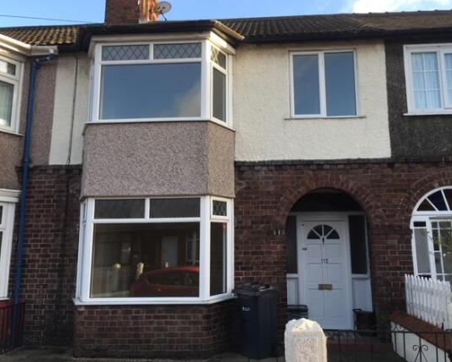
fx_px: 415
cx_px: 239
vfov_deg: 47.1
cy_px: 177
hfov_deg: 57.1
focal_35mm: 31
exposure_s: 1/181
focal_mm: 4.15
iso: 25
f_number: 2.2
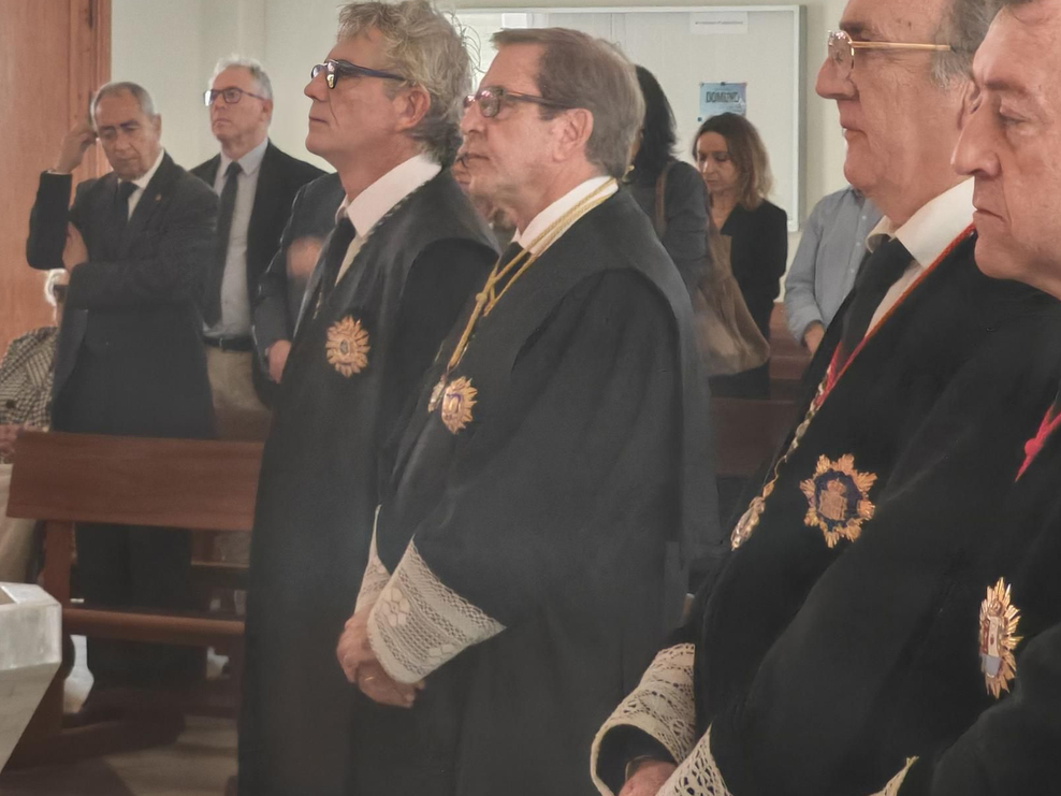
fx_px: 4567
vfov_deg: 9.9
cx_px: 557
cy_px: 193
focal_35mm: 149
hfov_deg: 13.3
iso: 250
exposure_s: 1/33
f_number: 2.4
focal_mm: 8.67
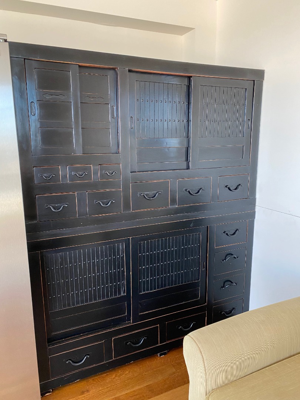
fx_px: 300
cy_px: 200
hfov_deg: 53.1
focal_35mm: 26
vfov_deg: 67.3
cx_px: 150
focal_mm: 4.25
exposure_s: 1/60
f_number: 1.8
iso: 160
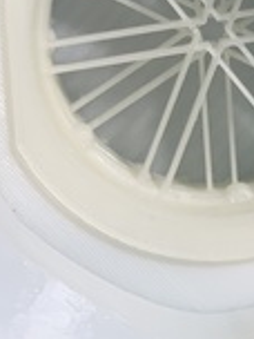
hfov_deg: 7.6
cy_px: 39
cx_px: 238
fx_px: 1918
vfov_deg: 10.0
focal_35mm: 196
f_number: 2.4
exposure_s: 1/120
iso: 32
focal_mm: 6
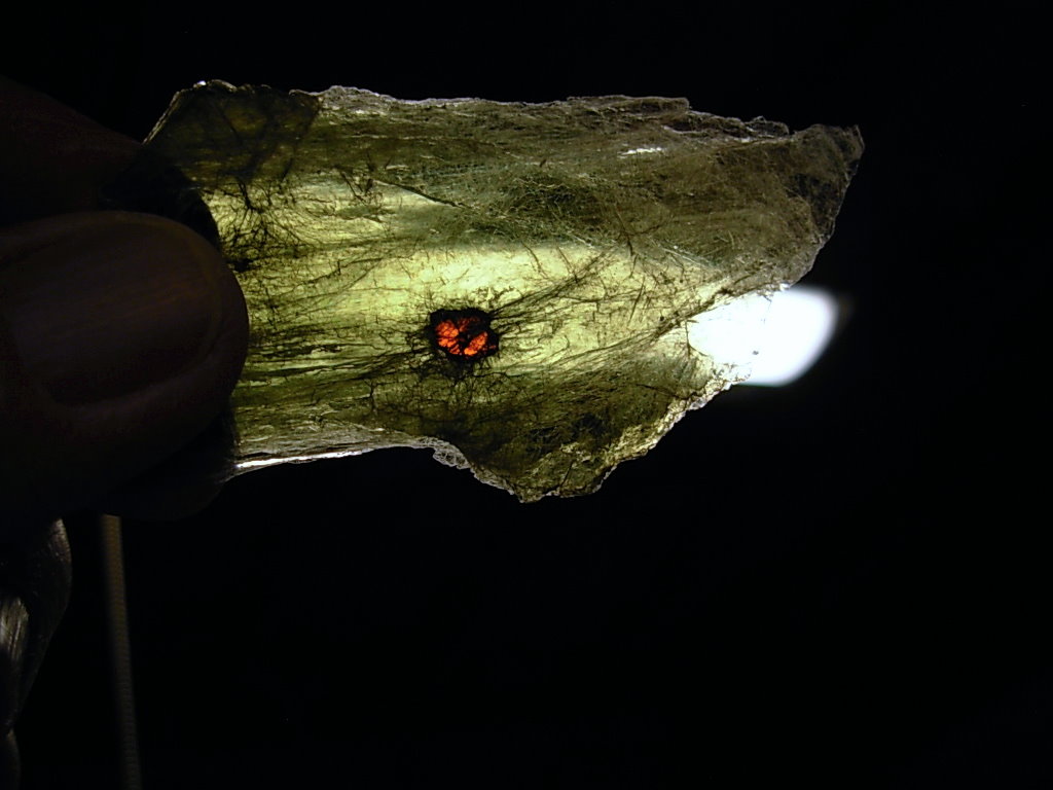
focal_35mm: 38
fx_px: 1156
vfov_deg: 37.7
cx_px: 526
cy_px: 395
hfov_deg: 49.0
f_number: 2.9
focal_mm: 6.3
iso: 50
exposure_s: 1/171
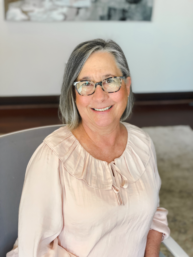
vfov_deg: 36.8
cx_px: 96
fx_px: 387
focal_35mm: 52
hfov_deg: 28.0
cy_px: 128
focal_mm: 6
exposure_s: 1/120
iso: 250
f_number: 2
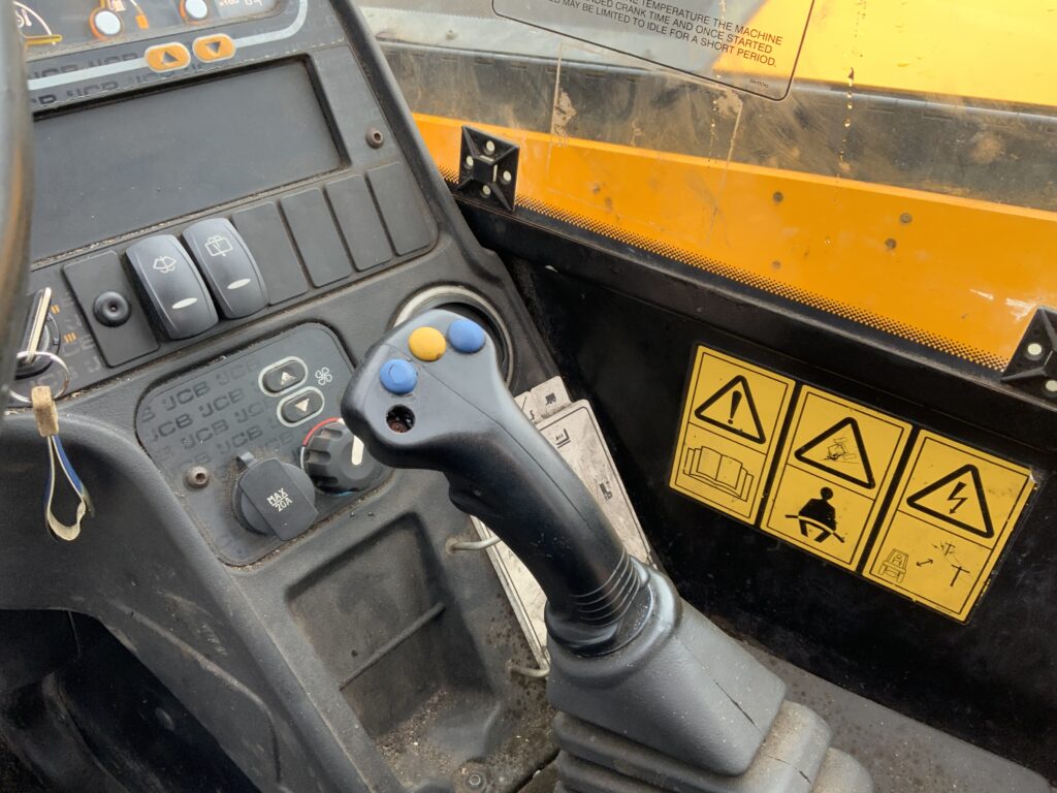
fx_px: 886
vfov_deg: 48.2
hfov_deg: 61.7
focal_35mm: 29
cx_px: 528
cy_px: 396
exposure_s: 1/122
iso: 64
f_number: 1.8
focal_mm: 3
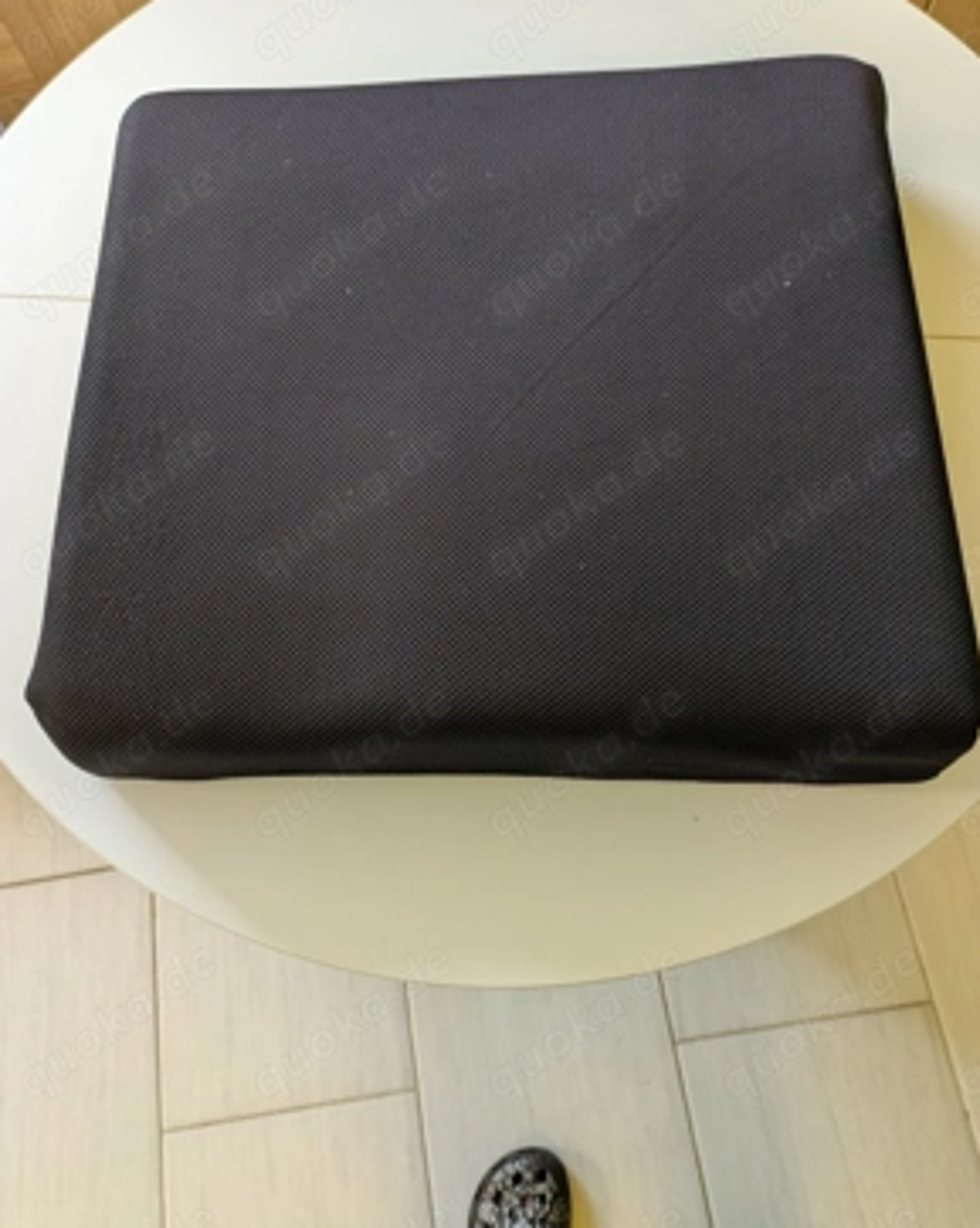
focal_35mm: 27
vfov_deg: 64.0
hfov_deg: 53.1
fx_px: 980
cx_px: 475
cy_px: 553
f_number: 1.89
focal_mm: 5.43
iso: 94
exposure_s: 1/25
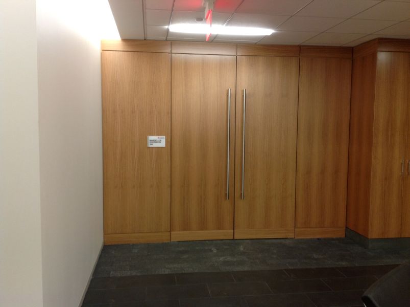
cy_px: 154
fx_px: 414
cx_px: 205
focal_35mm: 35
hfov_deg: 52.7
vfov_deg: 40.6
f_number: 2.4
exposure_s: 1/15
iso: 80
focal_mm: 4.28
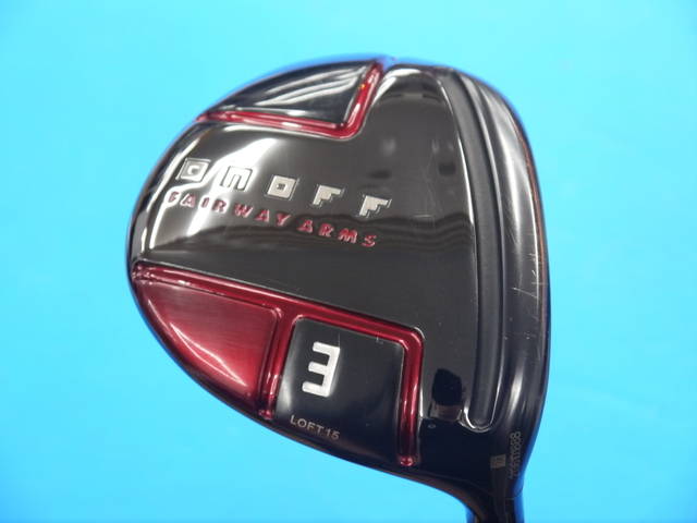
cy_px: 262
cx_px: 348
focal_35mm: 74
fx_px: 1490
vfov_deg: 19.9
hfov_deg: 26.3
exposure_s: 1/60
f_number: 5.4
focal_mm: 37
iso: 800
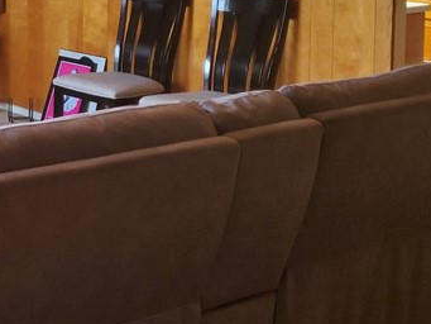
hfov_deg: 22.4
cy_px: -56
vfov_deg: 18.0
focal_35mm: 78
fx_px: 972
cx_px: -126
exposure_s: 1/40
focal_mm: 4.3
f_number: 1.5
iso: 250
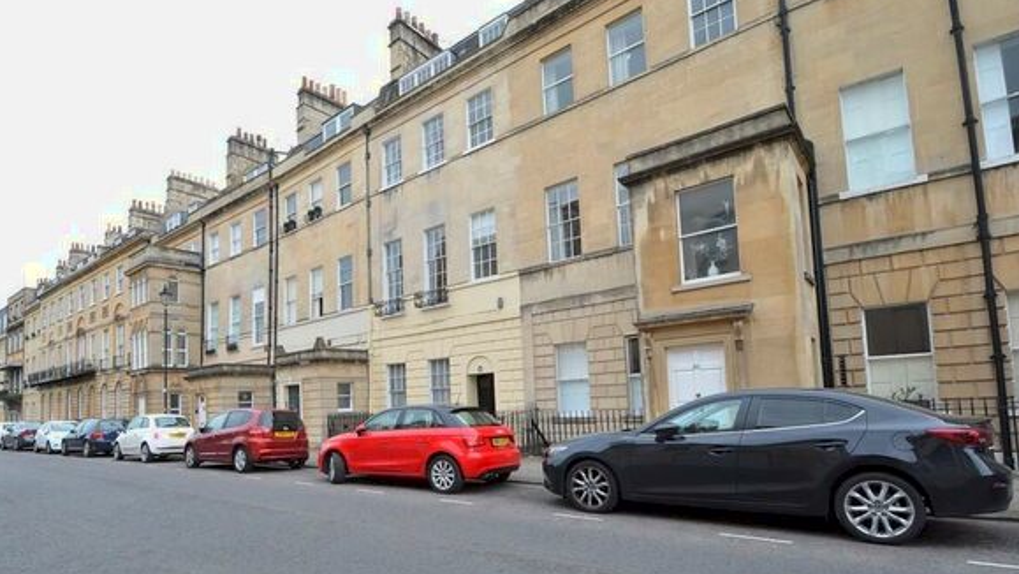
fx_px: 513
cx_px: 412
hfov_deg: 88.5
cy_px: 371
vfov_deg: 57.4
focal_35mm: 19
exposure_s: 1/200
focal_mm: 10
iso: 1000
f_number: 10
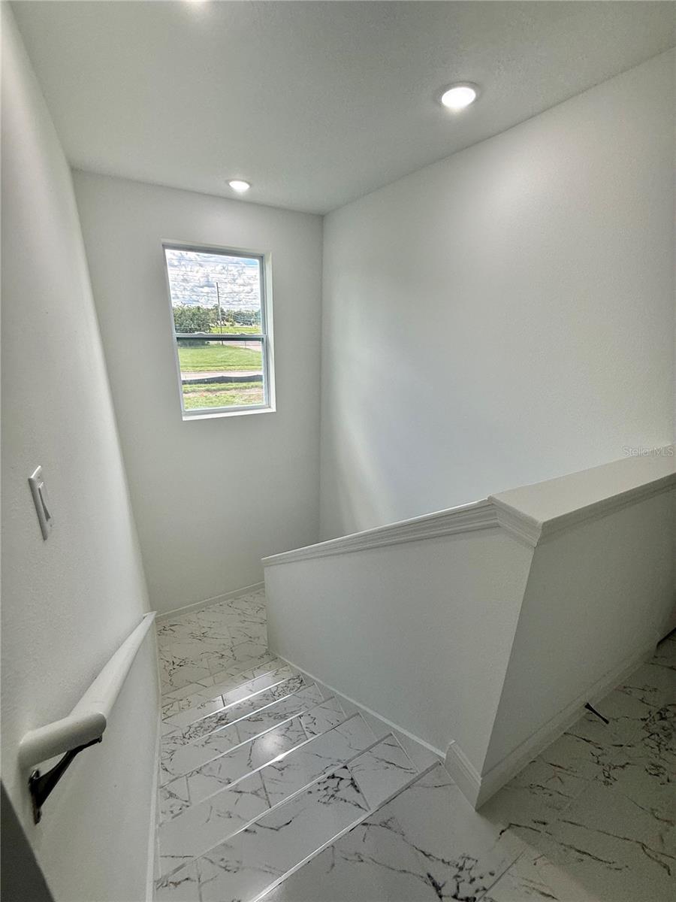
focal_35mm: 14
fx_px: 365
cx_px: 338
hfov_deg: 85.7
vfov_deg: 102.1
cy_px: 451
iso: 64
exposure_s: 1/220
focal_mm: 2.22
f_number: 2.2
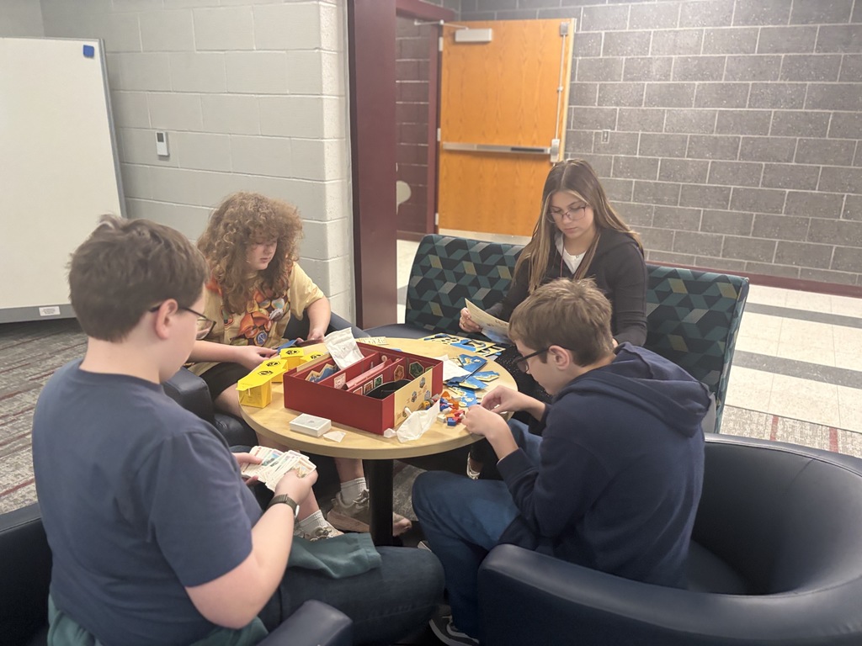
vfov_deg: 53.1
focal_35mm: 26
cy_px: 323
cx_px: 431
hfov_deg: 67.3
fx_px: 647
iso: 400
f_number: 1.6
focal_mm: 5.96
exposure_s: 1/60
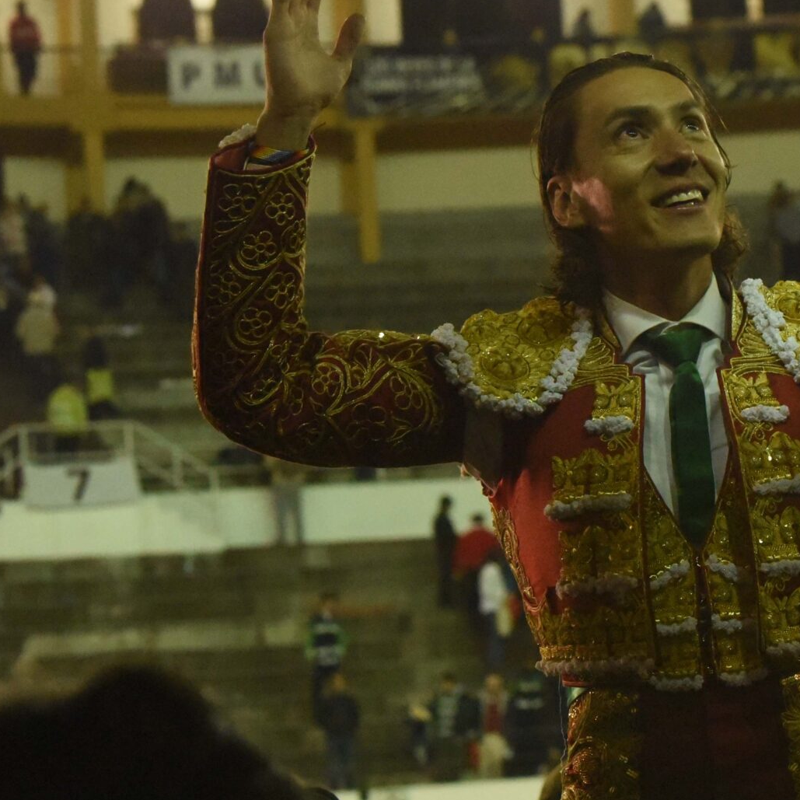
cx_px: 767
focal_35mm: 148
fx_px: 3870
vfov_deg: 11.8
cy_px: 288
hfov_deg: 11.7
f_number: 5.6
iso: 12800
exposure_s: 1/640
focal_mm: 70
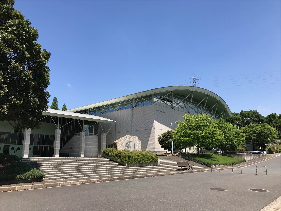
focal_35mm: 28
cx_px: 140
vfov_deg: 49.7
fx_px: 227
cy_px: 106
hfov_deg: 63.4
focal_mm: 3.99
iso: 20
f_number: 1.8
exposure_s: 1/2037
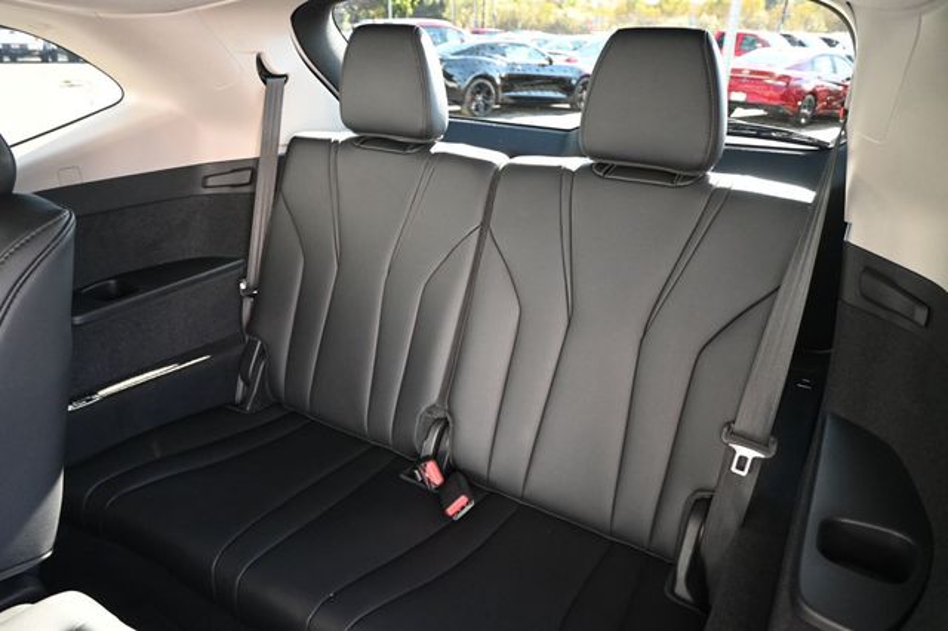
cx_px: 474
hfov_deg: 73.8
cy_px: 316
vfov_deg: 53.1
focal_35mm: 24
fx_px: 632
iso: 2200
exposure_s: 1/125
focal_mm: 16
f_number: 3.5
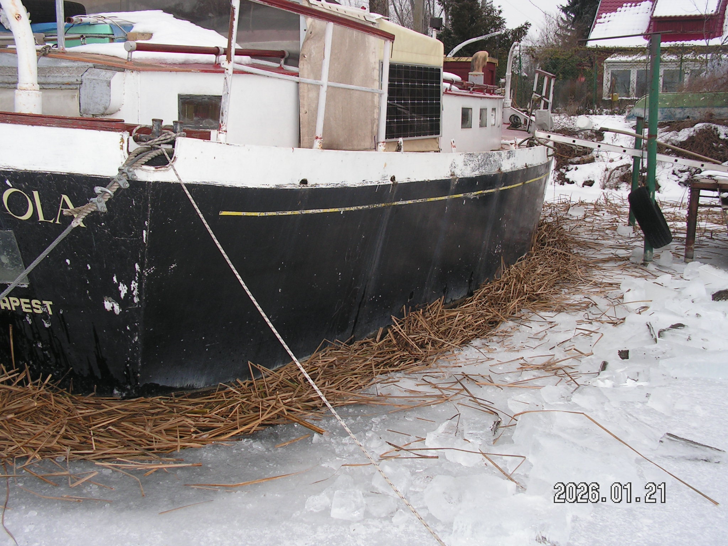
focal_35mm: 45
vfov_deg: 32.2
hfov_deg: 42.1
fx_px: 946
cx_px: 364
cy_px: 273
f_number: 3.2
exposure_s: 1/320
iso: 64
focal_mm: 7.6
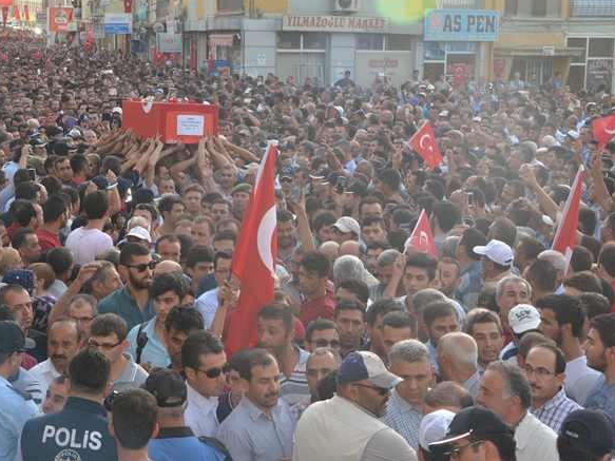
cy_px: 187
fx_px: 1403
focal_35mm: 79
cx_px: 232
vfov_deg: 18.6
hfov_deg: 24.7
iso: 400
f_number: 8
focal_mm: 40
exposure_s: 1/250
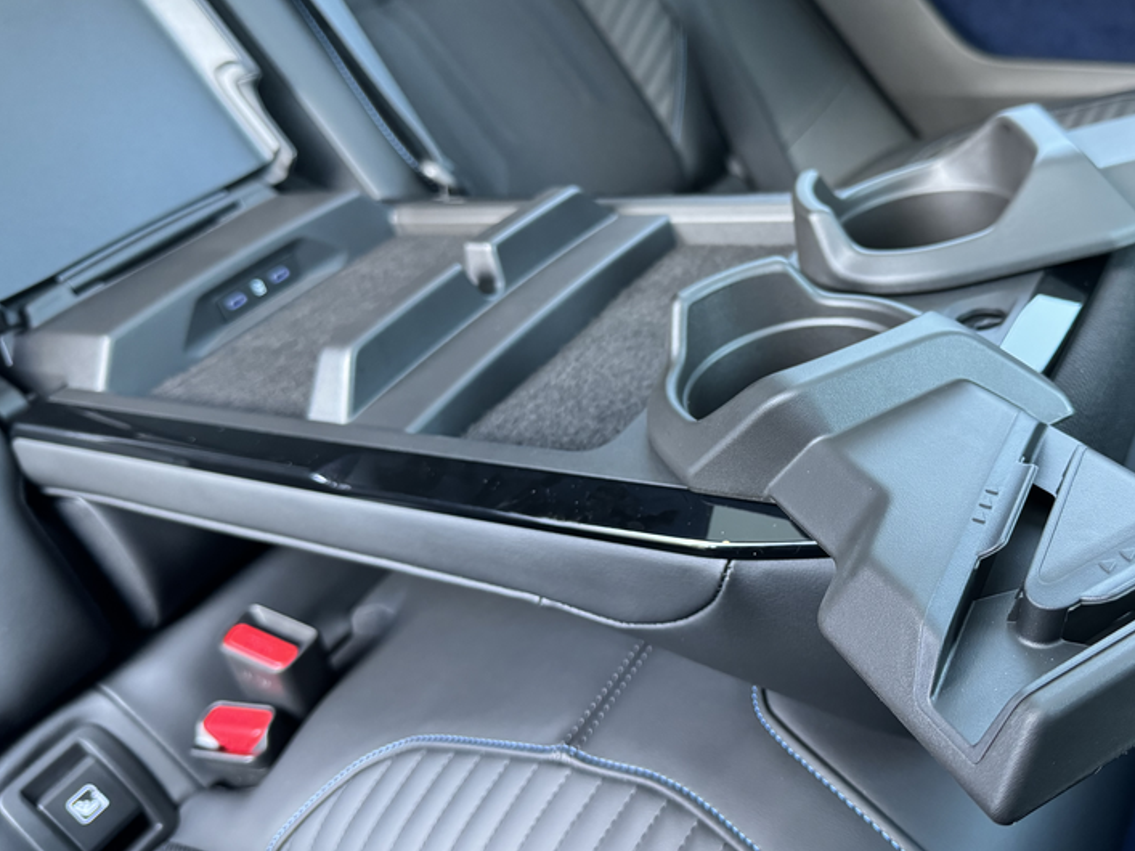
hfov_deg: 56.0
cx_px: 726
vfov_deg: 44.1
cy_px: 405
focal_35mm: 32
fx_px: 1049
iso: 500
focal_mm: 6.86
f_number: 1.78
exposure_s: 1/60
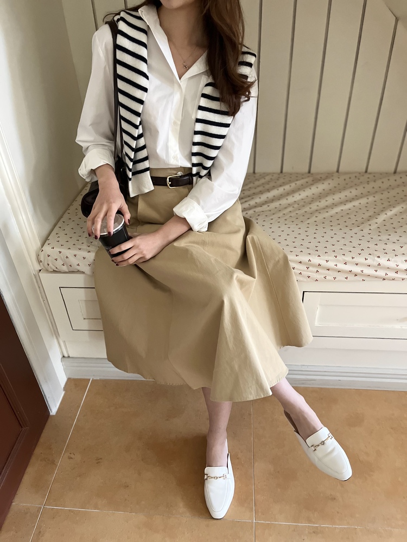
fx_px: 408
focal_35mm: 26
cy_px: 271
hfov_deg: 53.1
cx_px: 204
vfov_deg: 67.3
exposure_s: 1/40
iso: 500
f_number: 1.6
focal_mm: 5.1
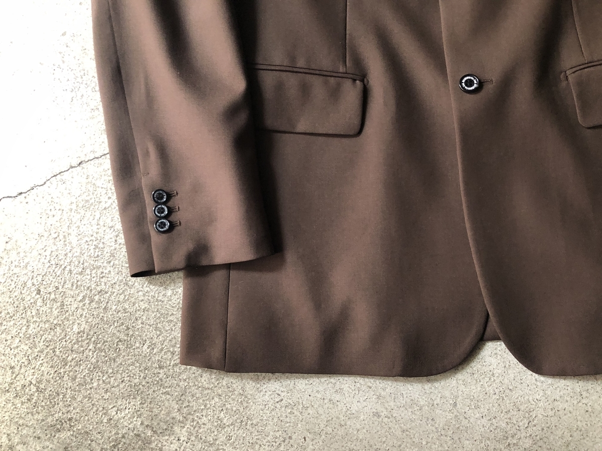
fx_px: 487
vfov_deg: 49.7
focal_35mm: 28
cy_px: 226
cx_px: 301
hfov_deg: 63.4
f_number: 1.8
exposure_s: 1/7
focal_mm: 4
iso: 80
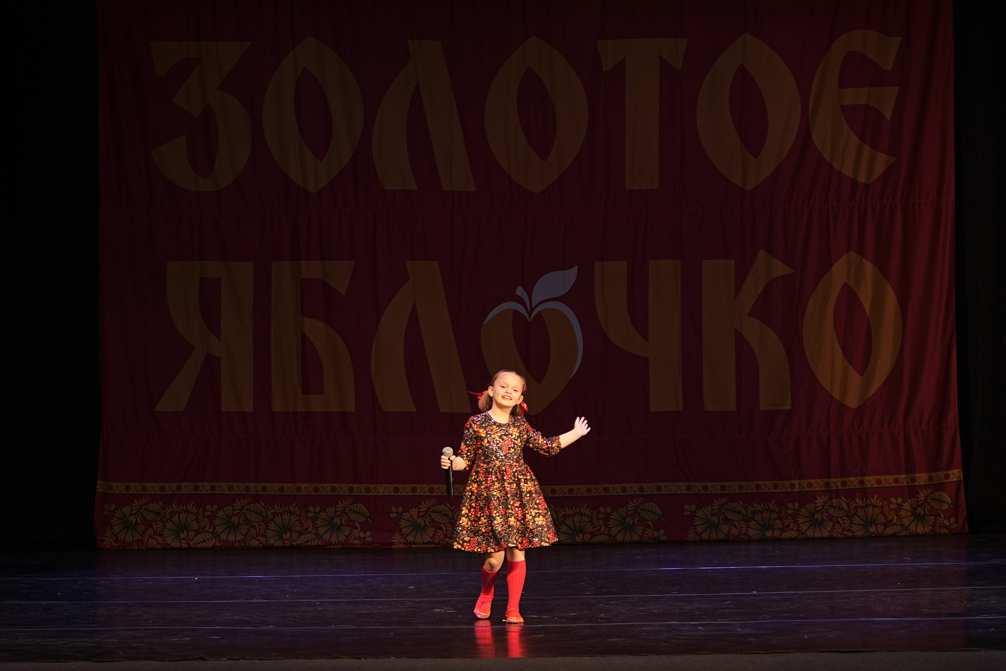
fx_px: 3269
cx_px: 503
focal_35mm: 117
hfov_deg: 17.5
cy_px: 336
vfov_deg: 11.7
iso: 800
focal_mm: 78
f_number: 2.8
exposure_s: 1/400
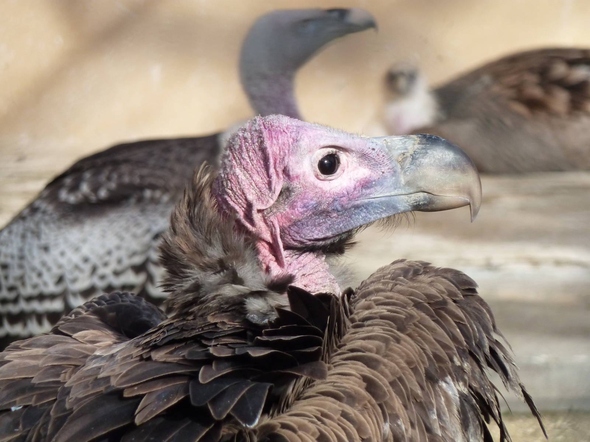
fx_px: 5113
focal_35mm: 300
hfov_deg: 6.6
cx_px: 295
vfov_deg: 5.0
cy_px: 221
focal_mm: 49.2
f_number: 4.9
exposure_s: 1/400
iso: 250
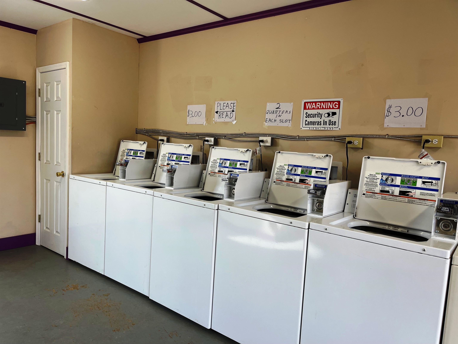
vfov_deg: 53.1
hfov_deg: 67.3
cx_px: 229
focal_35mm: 26
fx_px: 344
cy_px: 172
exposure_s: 1/120
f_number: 1.6
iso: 50
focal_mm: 5.1
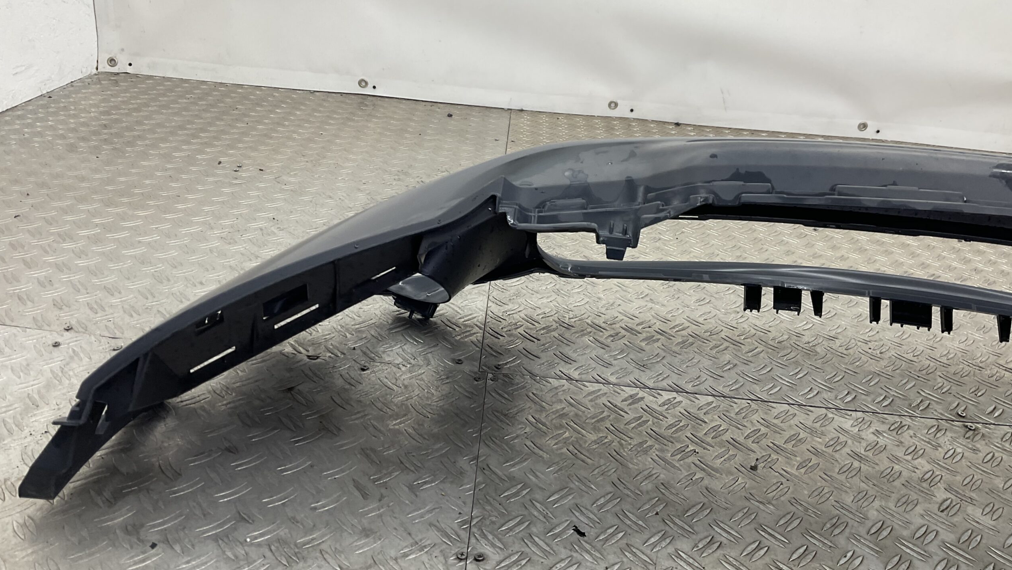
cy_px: 250
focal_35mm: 32
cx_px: 511
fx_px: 859
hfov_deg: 61.0
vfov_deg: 36.6
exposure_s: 1/120
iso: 32
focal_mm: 3
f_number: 1.8
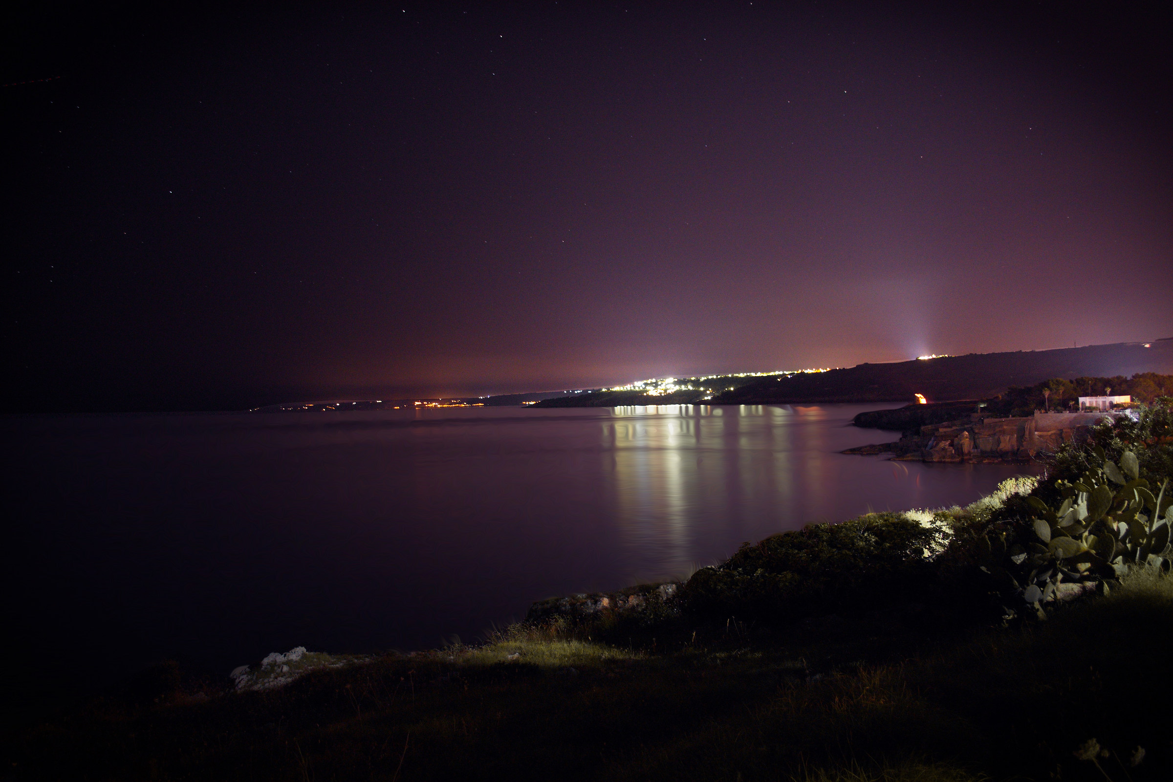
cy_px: 391
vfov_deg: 47.9
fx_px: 880
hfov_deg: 67.4
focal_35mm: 27
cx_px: 586
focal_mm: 18
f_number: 3.5
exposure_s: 10
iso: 1600
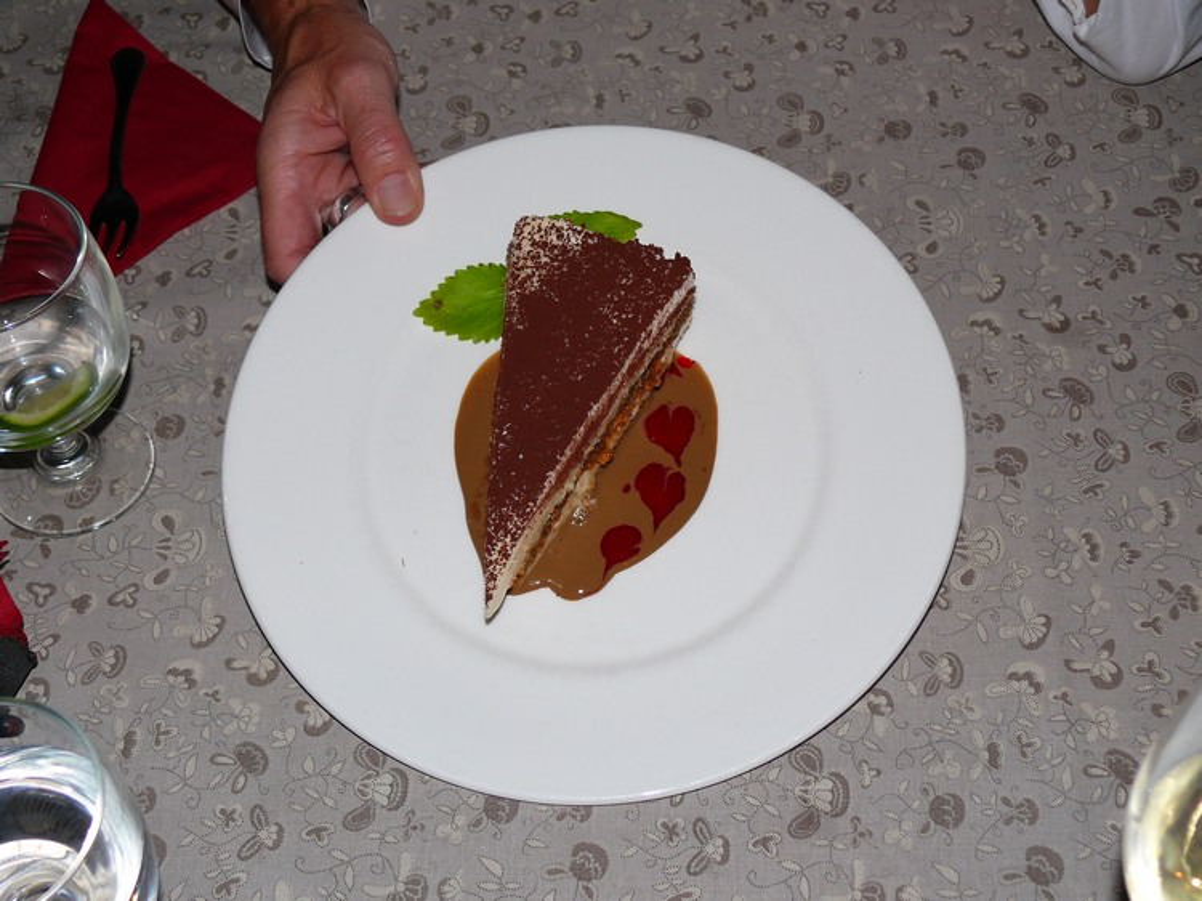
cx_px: 601
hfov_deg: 36.8
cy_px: 450
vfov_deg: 28.0
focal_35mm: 52
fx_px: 1805
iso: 100
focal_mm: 11.1
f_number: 3.2
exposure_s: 1/30
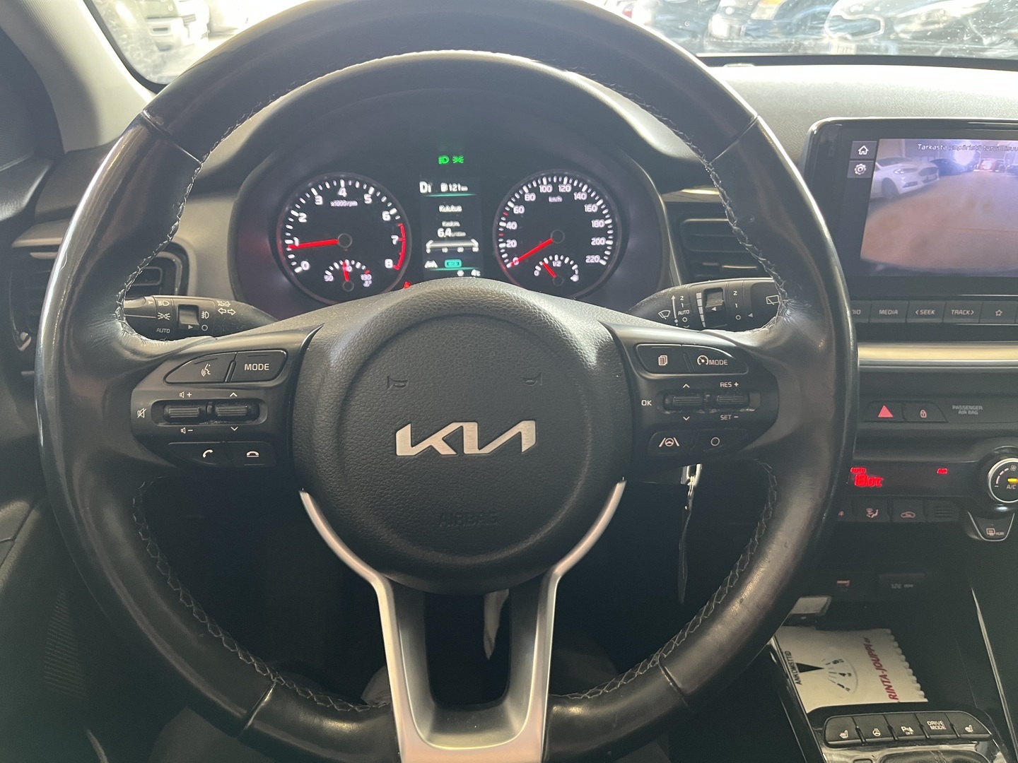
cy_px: 382
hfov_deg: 67.3
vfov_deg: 53.1
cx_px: 509
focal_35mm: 26
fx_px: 765
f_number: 1.6
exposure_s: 1/50
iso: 250
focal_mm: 5.1
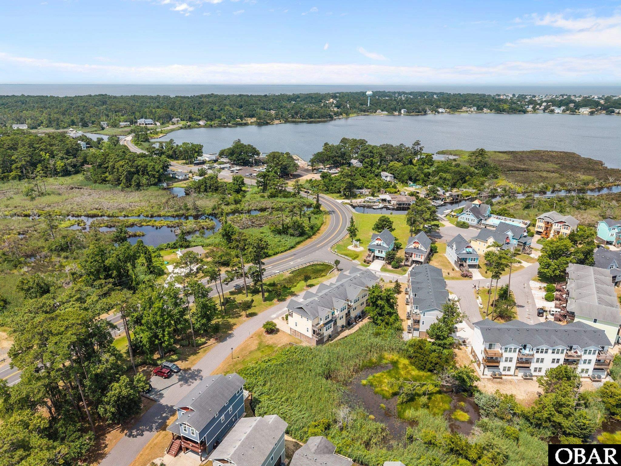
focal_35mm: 24
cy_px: 233
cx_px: 310
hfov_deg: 71.6
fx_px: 431
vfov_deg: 56.8
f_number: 1.8
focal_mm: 8.67
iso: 170
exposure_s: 1/3200
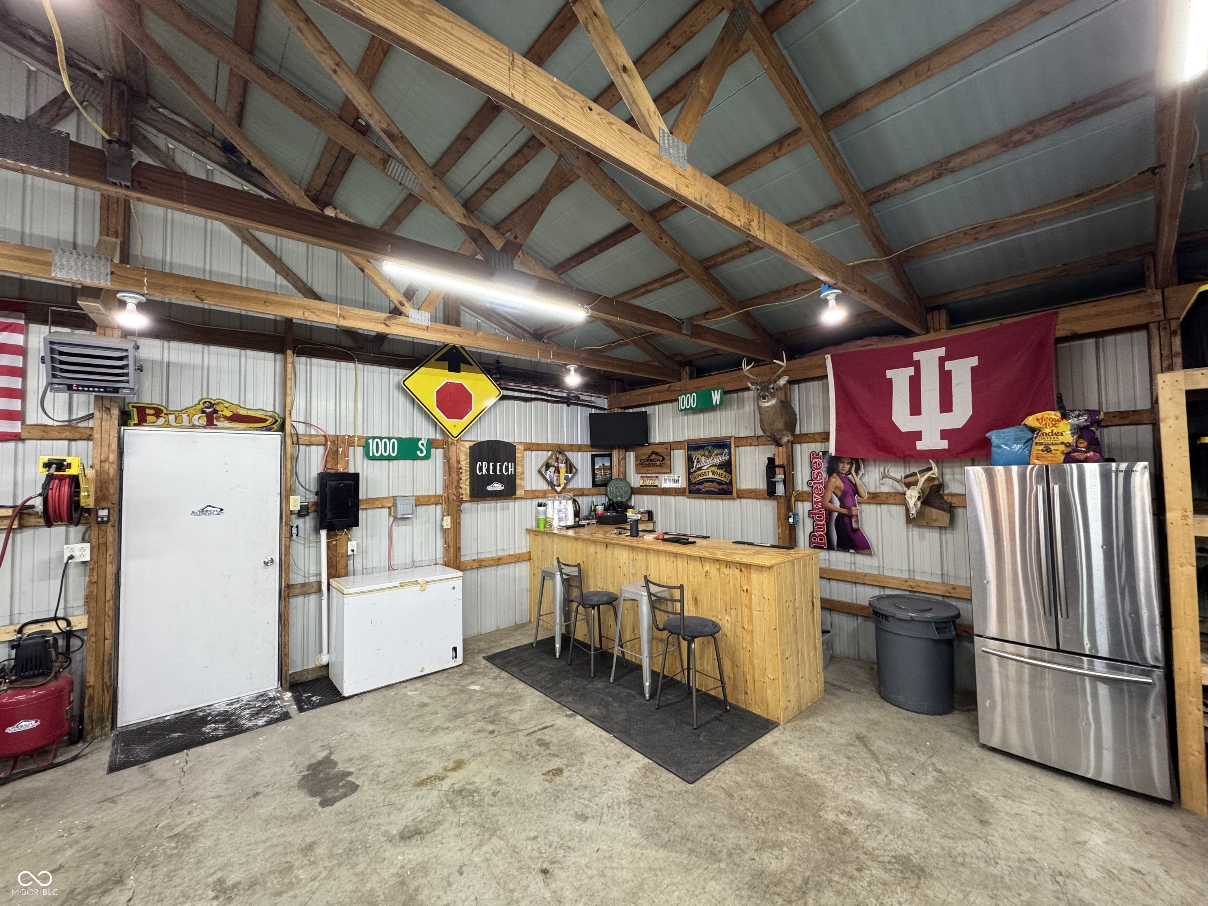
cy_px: 453
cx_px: 604
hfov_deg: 102.1
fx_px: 489
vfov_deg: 85.7
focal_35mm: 14
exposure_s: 1/60
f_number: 2.2
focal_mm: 2.22
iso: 200
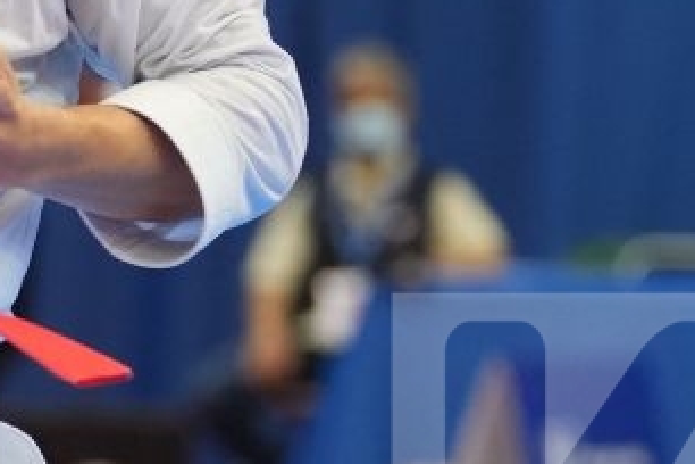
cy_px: 500
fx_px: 12606
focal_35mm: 653
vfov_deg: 2.1
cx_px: -166
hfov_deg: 3.2
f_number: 2.8
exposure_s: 1/500
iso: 1000
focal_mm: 111
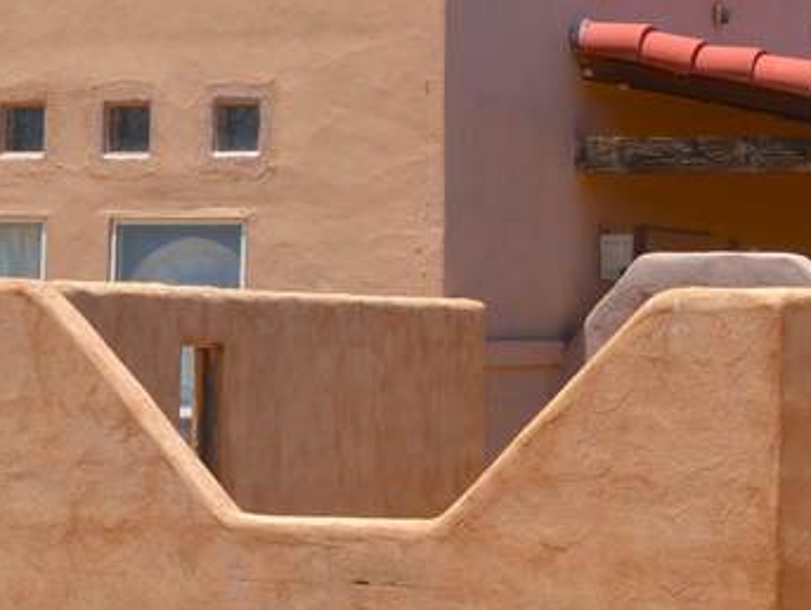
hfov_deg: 15.2
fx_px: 3025
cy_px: 96
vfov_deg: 11.5
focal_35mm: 129
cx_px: 596
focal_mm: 24
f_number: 8
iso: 100
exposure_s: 1/250
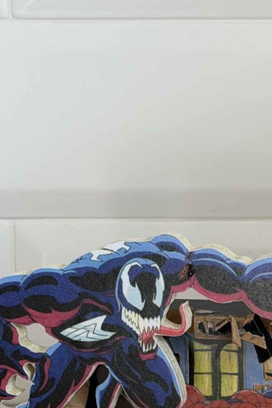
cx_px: 248
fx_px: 1564
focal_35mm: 138
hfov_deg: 9.9
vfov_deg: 14.8
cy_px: 283
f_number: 1.78
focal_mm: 6.76
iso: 50
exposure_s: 1/121
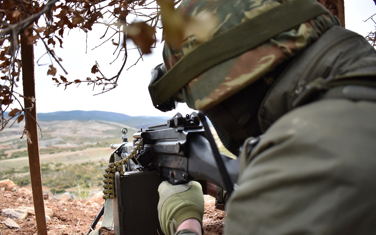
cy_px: 119
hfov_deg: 61.2
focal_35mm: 31
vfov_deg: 40.6
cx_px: 187
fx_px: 318
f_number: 3.8
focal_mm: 20
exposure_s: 1/250
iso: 400
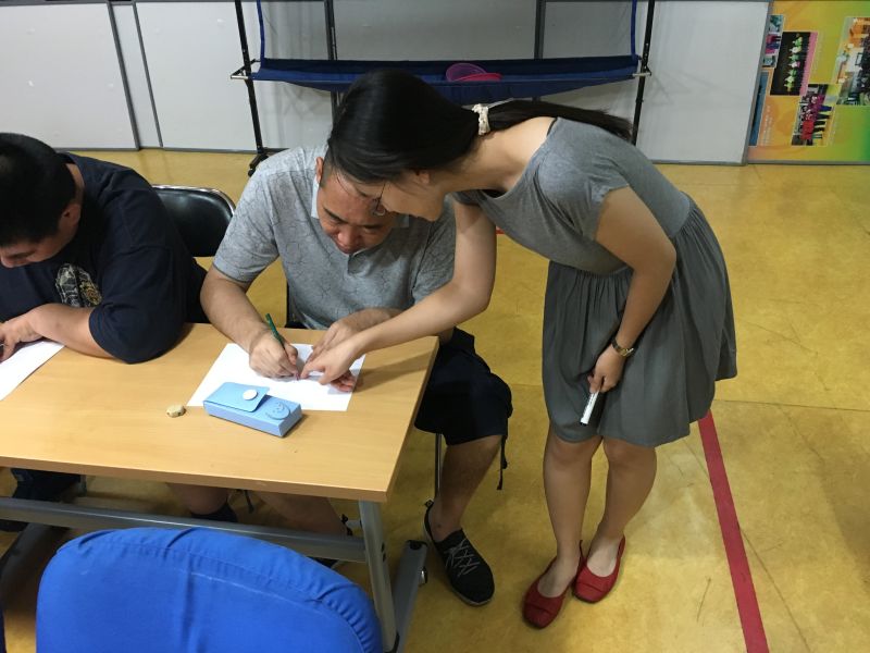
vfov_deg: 48.2
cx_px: 435
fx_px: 729
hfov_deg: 61.7
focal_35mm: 29
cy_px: 326
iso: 250
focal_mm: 4.15
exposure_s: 1/33
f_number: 2.2
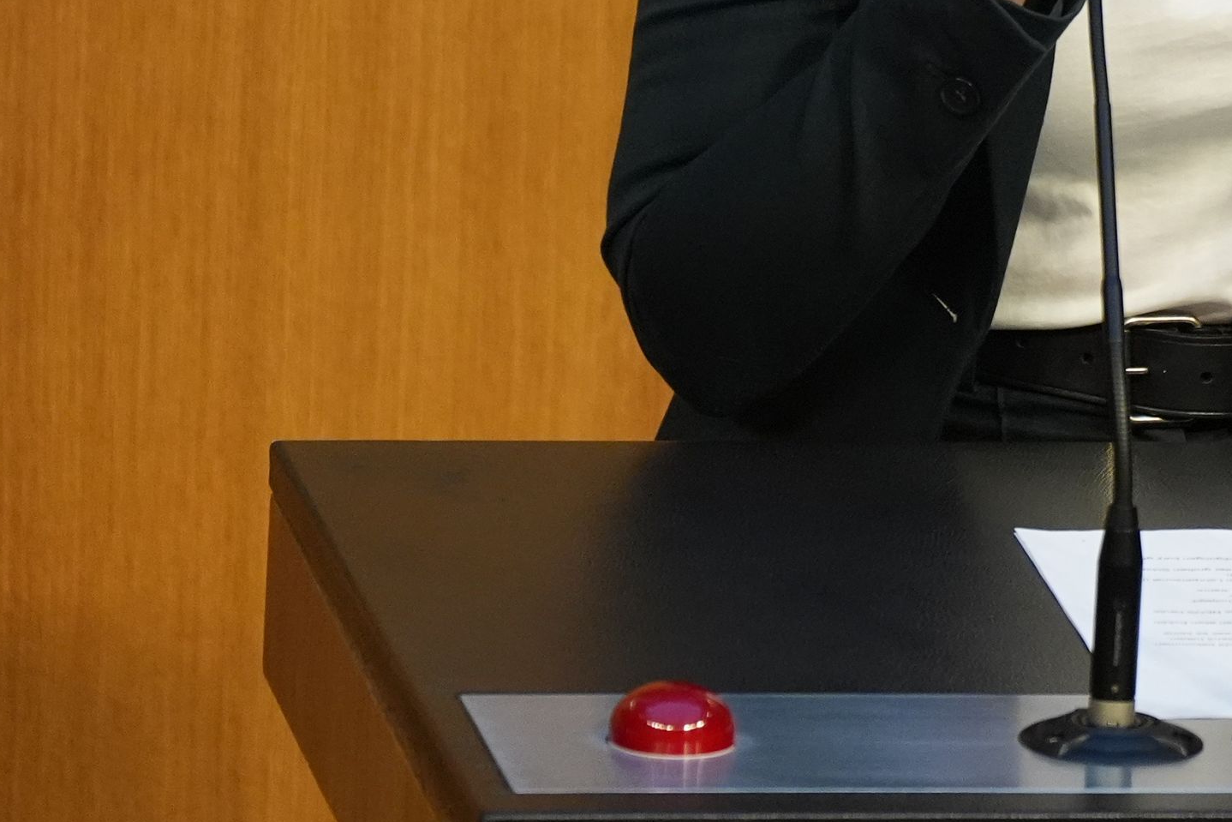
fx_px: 35797
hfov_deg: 2.0
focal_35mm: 1046
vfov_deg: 1.3
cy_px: -260
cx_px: 1319
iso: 3200
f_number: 5.6
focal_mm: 376
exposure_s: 1/250
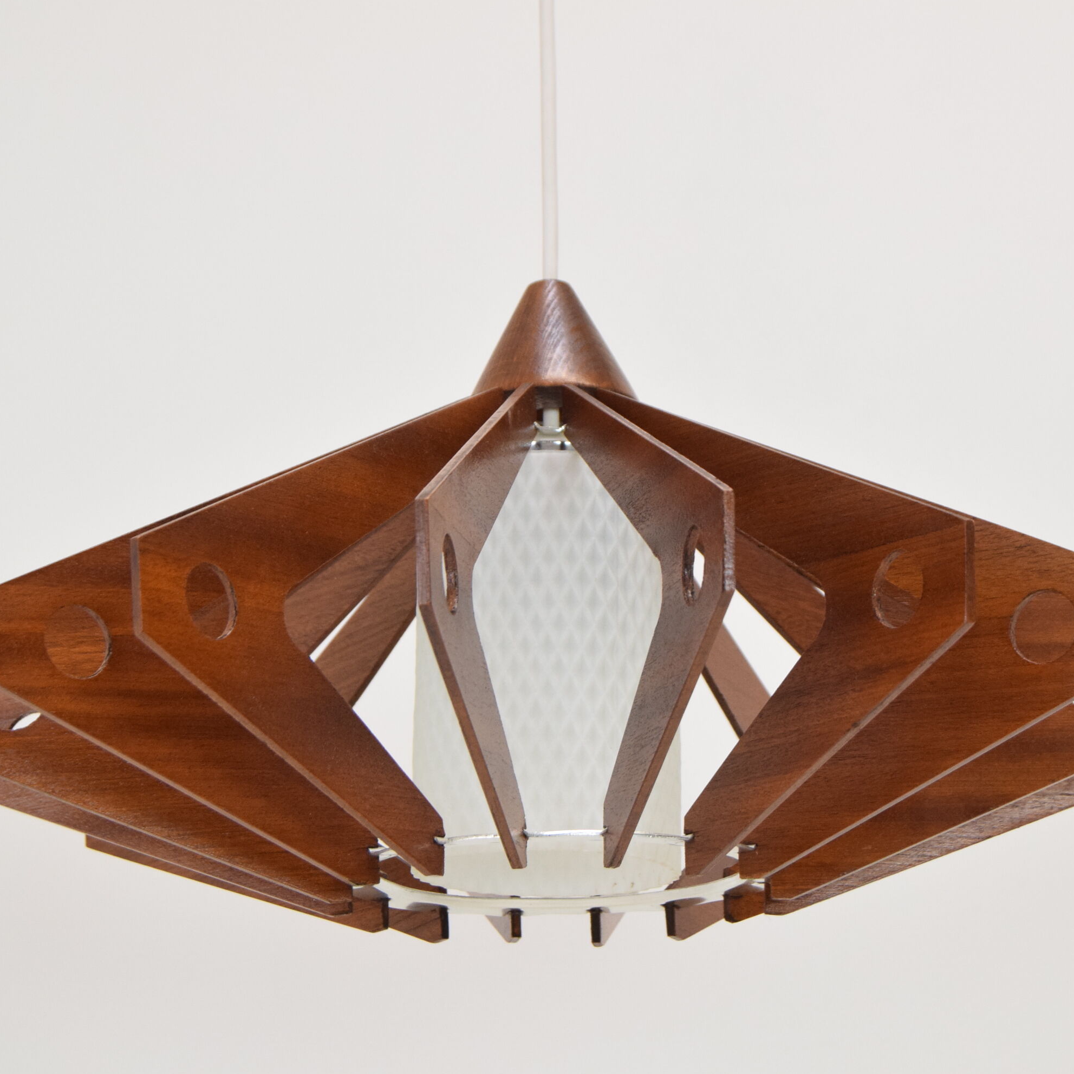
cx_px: 572
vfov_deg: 20.0
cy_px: 539
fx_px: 3041
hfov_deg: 20.0
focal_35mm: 87
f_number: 7.1
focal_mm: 45
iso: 1600
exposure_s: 1/200
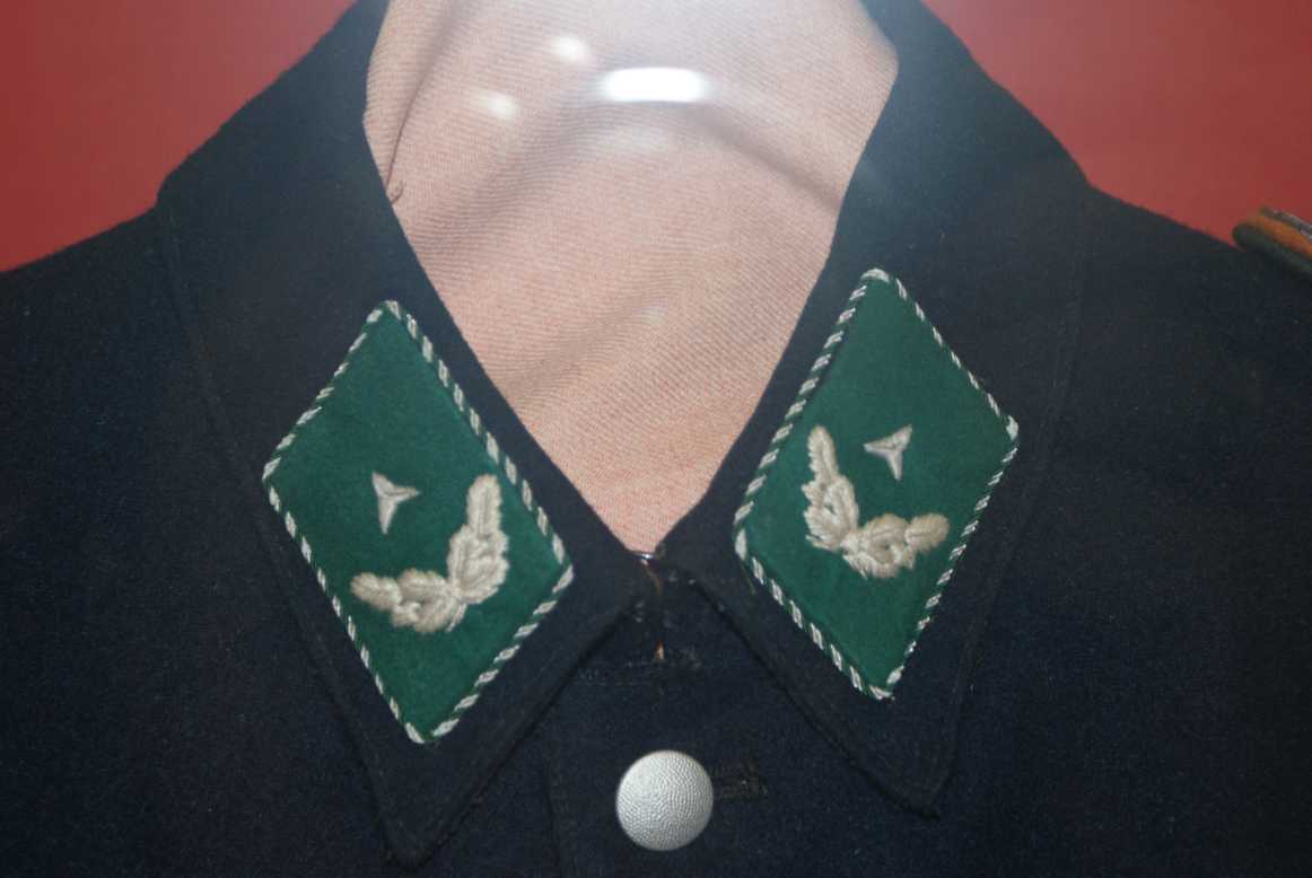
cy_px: 439
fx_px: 3831
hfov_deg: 19.4
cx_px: 656
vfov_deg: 13.1
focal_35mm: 105
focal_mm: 70
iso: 400
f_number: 5.6
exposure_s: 1/125
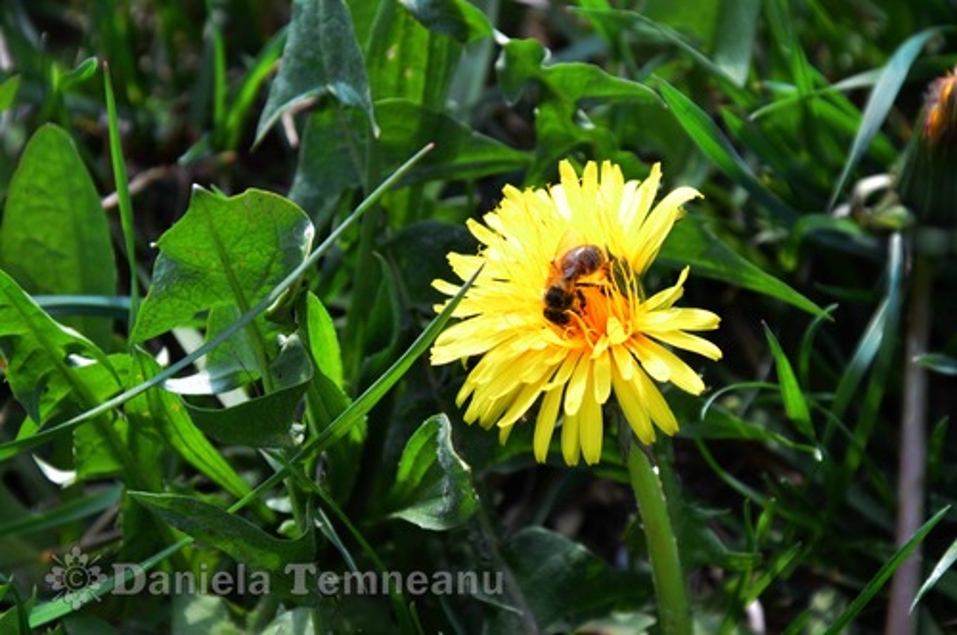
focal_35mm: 158
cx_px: 478
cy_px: 318
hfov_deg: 13.1
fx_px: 4181
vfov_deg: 8.7
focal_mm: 105
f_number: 9
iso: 400
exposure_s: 1/100
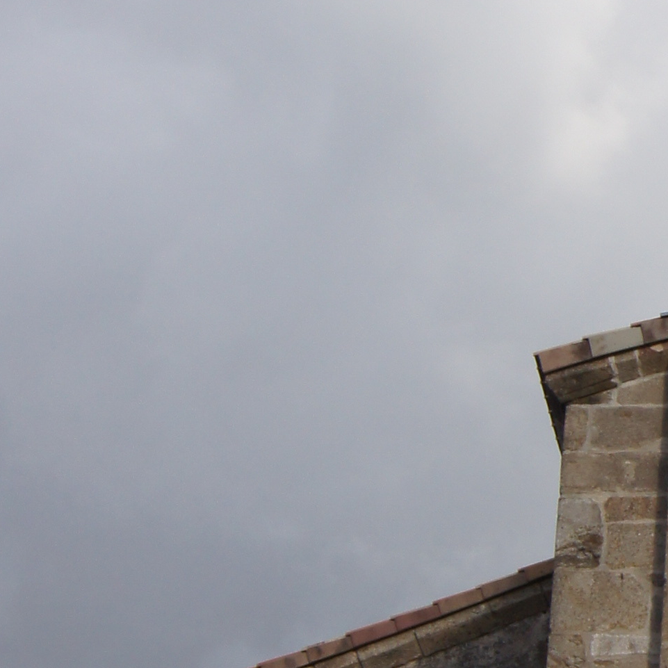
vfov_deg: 13.0
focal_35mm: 134
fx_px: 2926
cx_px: 1031
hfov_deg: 12.3
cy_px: 274
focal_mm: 22
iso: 100
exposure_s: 1/160
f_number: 16
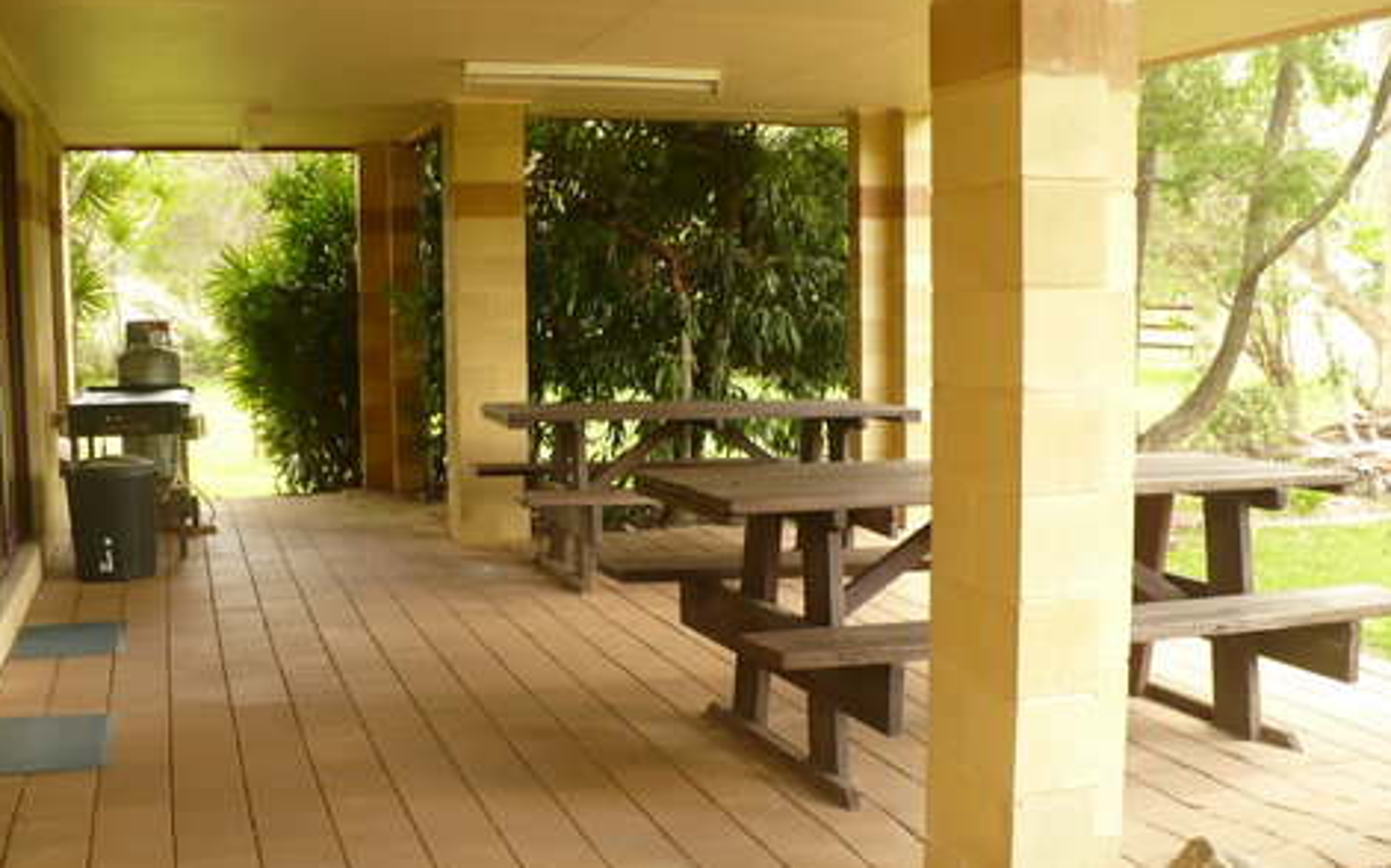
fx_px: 1516
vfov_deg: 31.9
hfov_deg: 49.3
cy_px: 469
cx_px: 697
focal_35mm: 40
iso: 100
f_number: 2.8
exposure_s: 1/40
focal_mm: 6.1
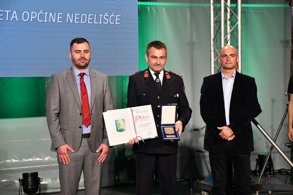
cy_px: 98
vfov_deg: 16.3
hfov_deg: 24.2
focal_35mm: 84
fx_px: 684
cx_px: 146
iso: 2000
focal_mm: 56
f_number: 4.8
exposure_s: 1/250
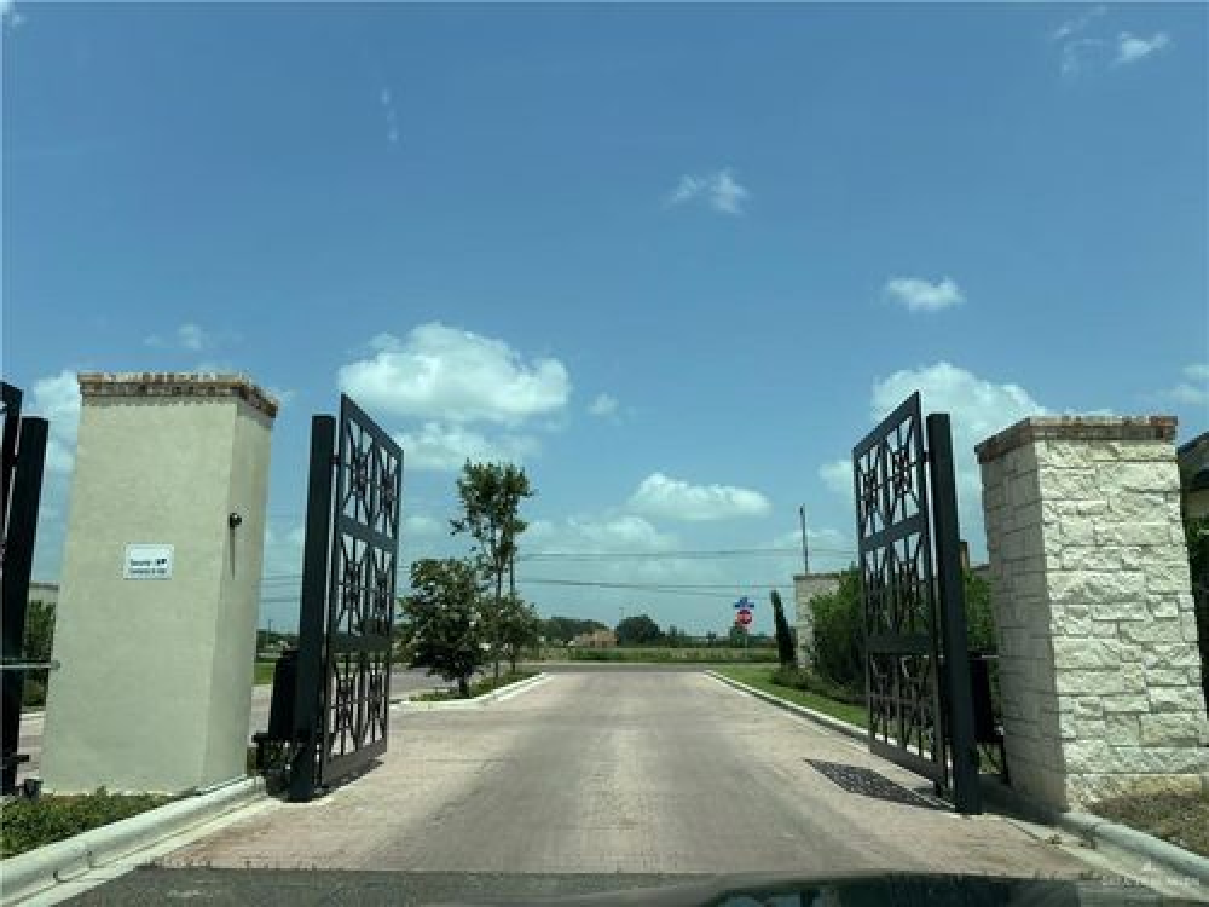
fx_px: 908
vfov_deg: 53.1
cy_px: 454
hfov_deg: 67.3
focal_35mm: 26
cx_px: 604
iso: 50
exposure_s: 1/4082
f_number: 1.6
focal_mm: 5.96
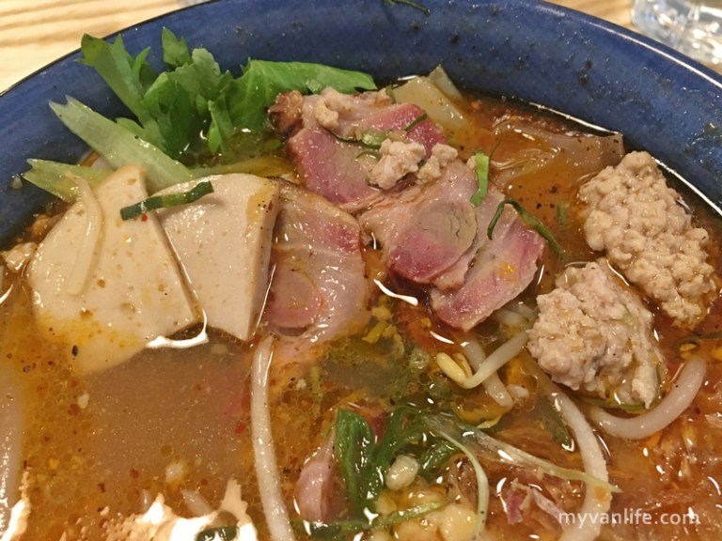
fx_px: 605
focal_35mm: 29
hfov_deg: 61.7
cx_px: 361
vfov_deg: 48.2
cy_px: 270
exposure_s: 1/15
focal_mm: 4.15
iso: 250
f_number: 2.2
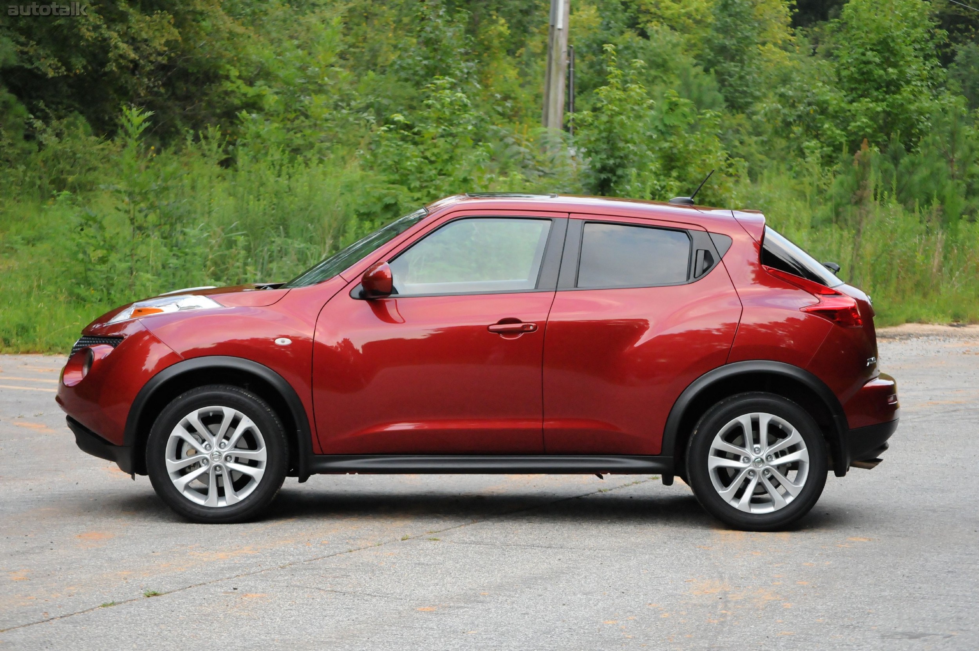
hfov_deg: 19.5
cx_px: 490
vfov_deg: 13.0
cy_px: 326
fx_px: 2852
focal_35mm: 105
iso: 2000
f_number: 5.6
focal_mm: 70
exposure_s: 1/500
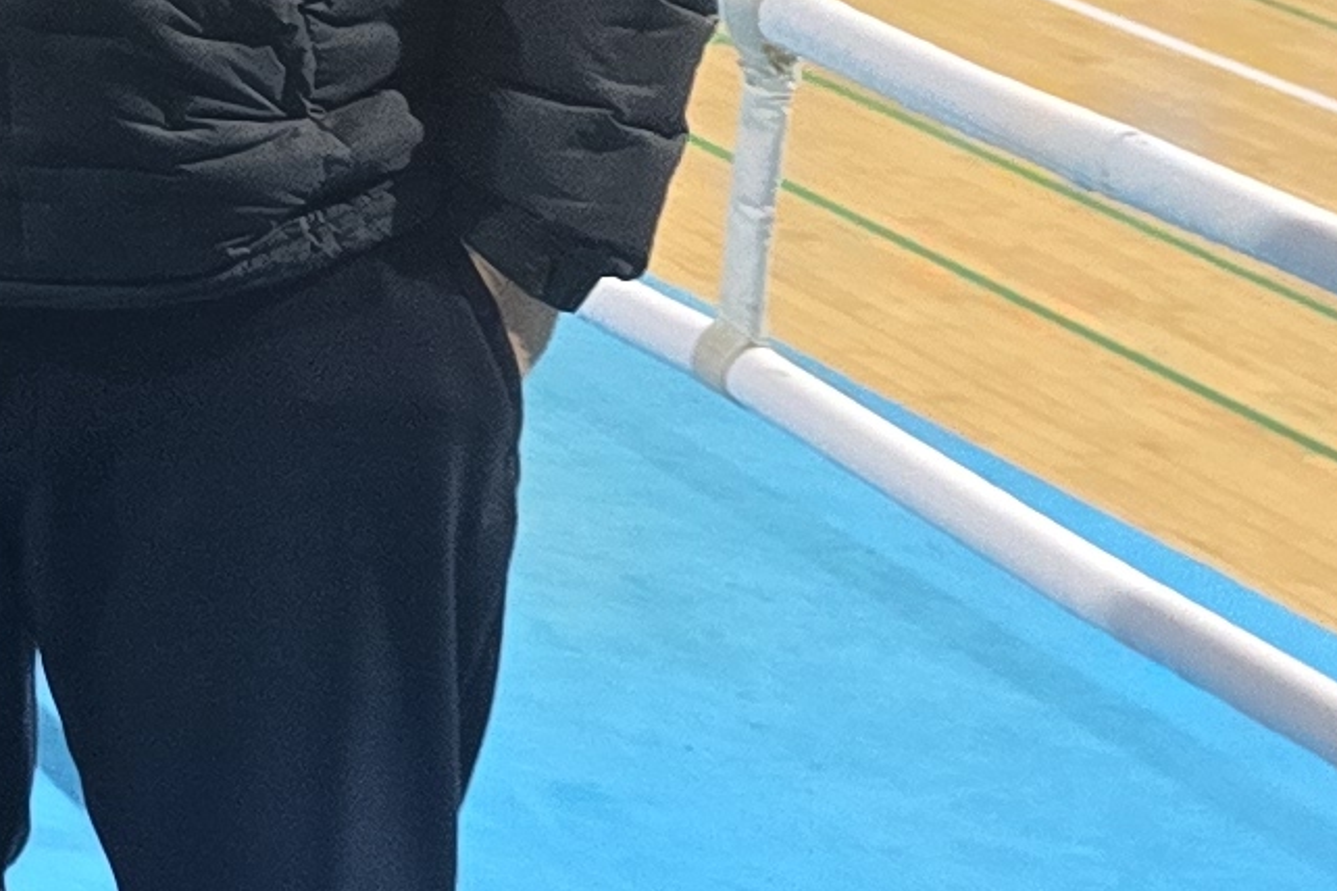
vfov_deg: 8.7
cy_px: -845
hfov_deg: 10.5
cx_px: -2430
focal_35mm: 149
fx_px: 5533
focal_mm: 6.3
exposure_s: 1/120
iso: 320
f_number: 1.7
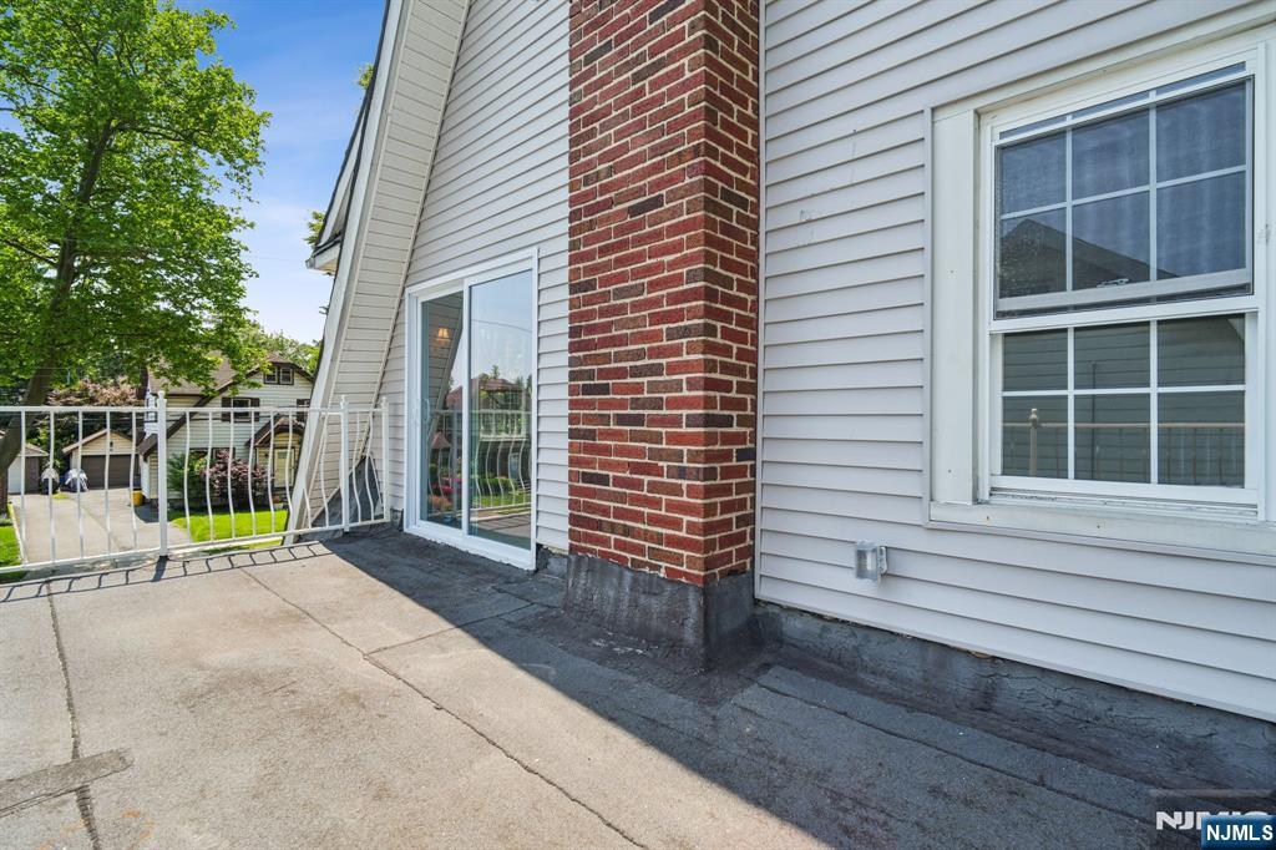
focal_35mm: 16
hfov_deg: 96.8
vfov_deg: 73.7
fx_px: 567
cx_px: 638
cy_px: 425
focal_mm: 16
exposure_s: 1/320
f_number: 8
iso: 500
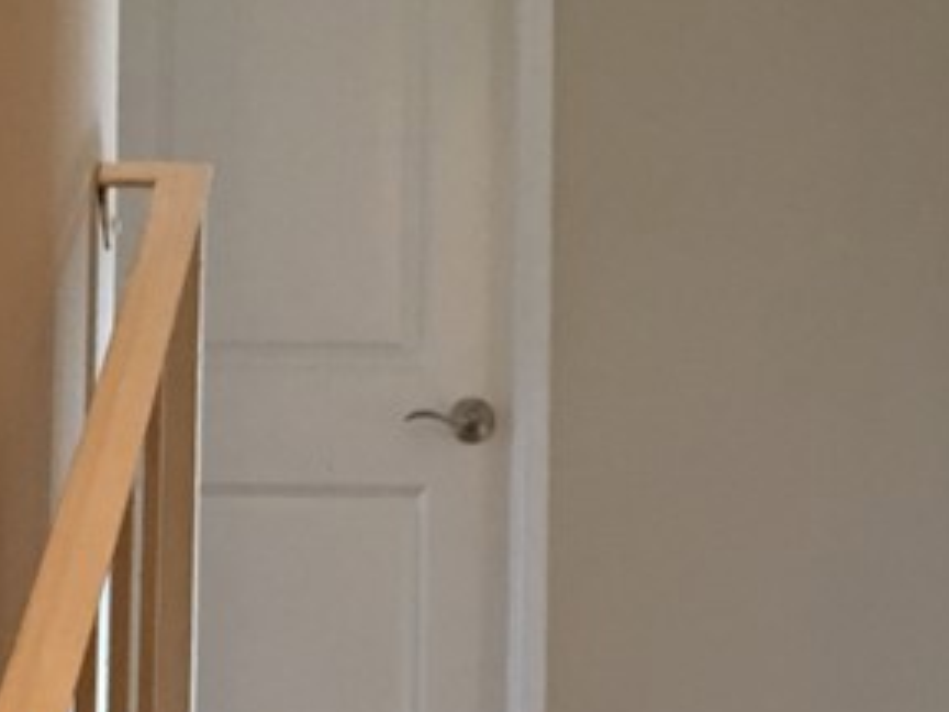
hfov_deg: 19.1
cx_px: 442
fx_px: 2824
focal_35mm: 103
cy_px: 814
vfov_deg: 14.0
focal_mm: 4.15
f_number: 2.2
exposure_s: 1/15
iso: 80
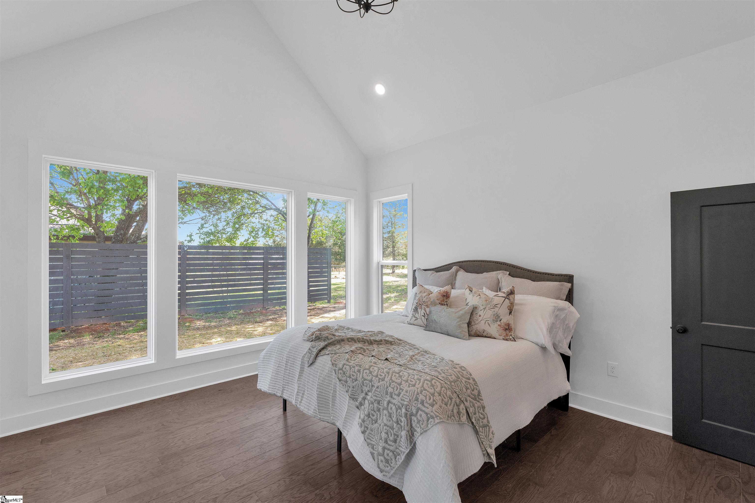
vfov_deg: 73.7
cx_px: 378
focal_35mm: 16
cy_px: 252
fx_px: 336
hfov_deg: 96.7
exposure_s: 1/25
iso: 320
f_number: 9
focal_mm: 16
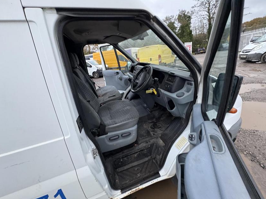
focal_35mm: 15
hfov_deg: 98.2
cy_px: 93
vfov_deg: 81.6
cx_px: 134
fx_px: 115
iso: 400
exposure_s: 1/60
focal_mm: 2.22
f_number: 2.2
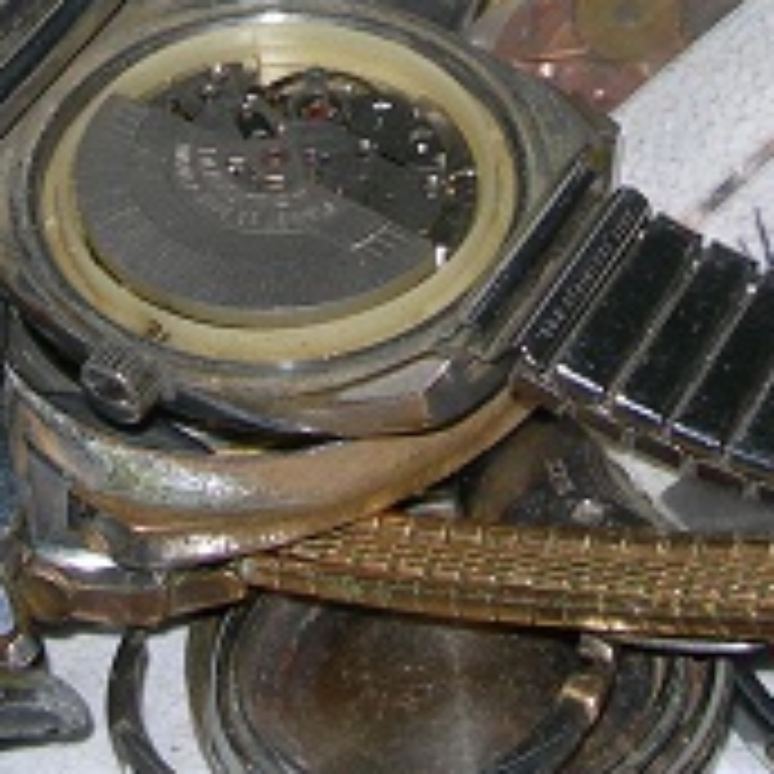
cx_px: 414
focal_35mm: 137
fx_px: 3466
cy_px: -65
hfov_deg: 12.7
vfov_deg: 12.5
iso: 50
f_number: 4.8
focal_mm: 7.8
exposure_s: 1/60.1
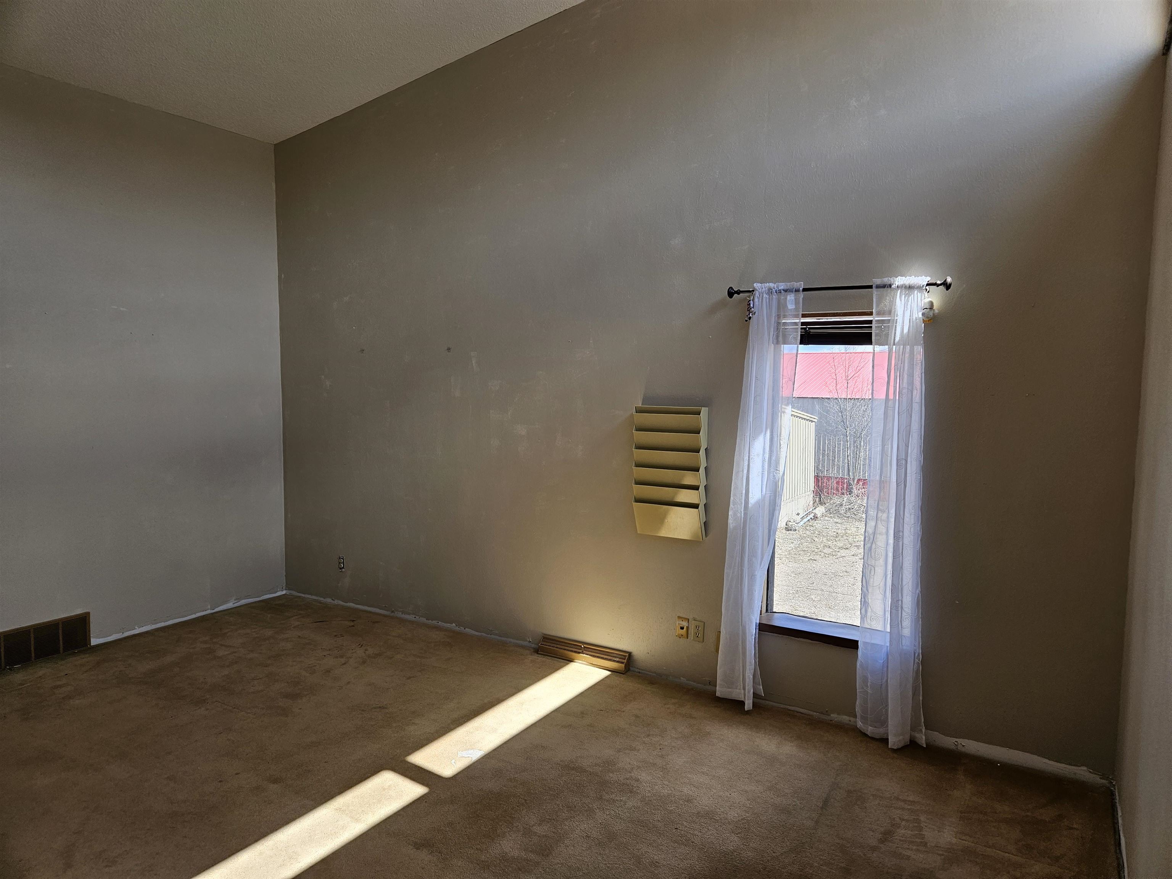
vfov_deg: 58.9
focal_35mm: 23
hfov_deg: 73.9
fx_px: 779
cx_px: 586
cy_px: 440
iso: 40
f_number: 1.8
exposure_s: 1/211
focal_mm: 5.4
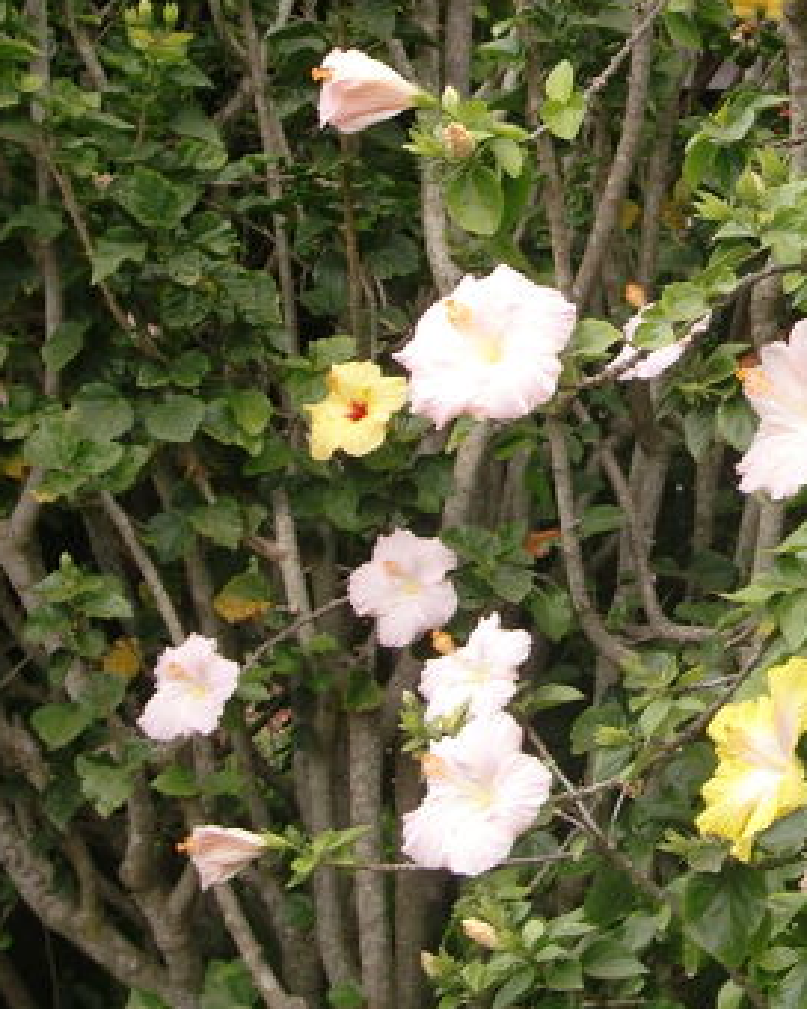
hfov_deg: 12.4
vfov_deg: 15.6
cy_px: 310
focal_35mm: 123
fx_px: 3672
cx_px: 837
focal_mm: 11.7
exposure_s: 1/80
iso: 64
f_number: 4.1
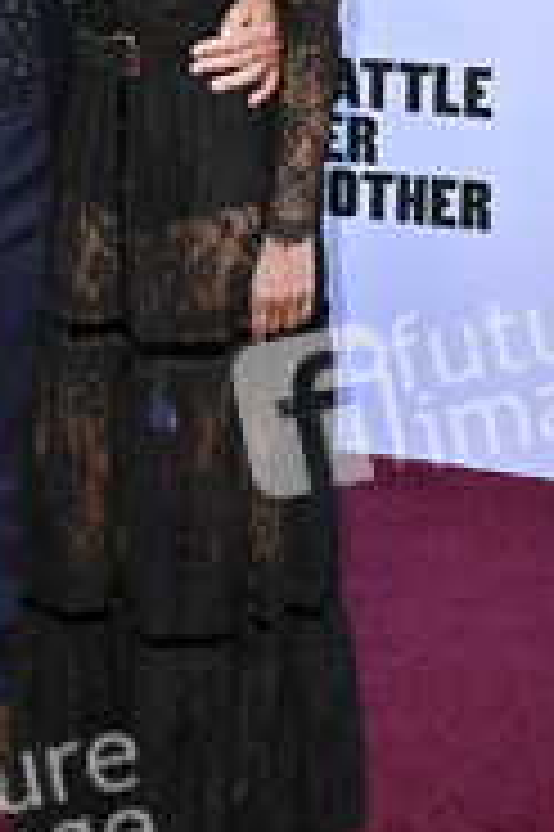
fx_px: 2151
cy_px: 166
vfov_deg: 21.7
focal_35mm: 93
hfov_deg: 14.5
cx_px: 54
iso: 500
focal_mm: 43
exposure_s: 1/320
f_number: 5.6
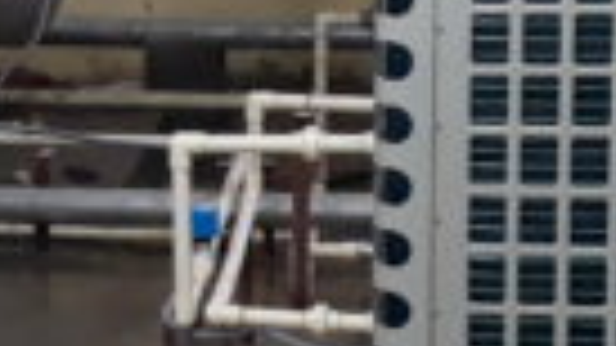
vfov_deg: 9.4
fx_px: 2107
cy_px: 81
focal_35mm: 129
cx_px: 103
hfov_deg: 16.5
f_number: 1.9
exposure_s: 1/25
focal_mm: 3.6
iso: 160
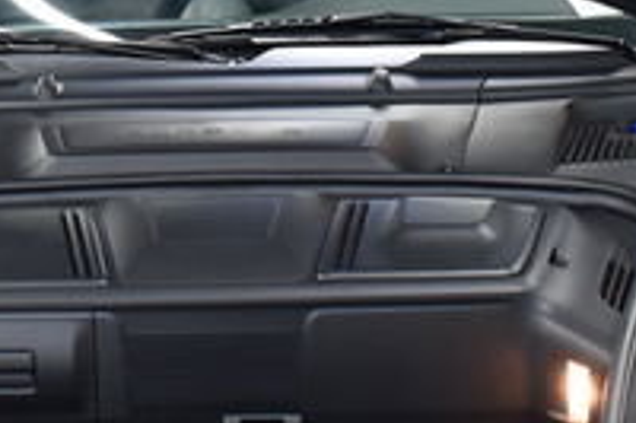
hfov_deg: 16.1
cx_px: 216
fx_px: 2242
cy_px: 19
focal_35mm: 127
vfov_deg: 10.7
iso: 720
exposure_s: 1/40
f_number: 3.8
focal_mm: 22
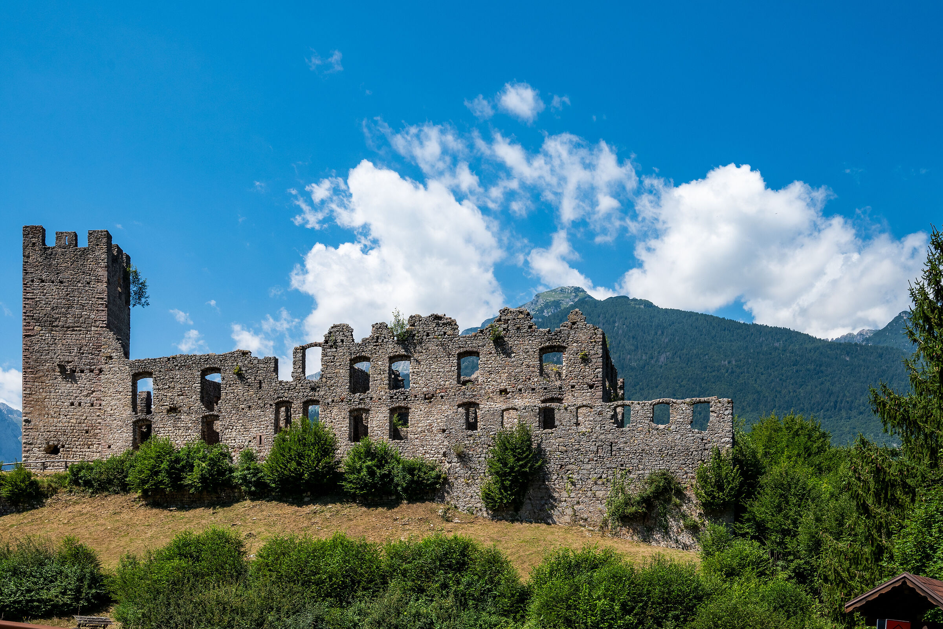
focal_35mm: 35
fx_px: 917
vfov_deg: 37.9
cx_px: 472
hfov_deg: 54.4
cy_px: 314
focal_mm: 35
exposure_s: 1/400
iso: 100
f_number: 10
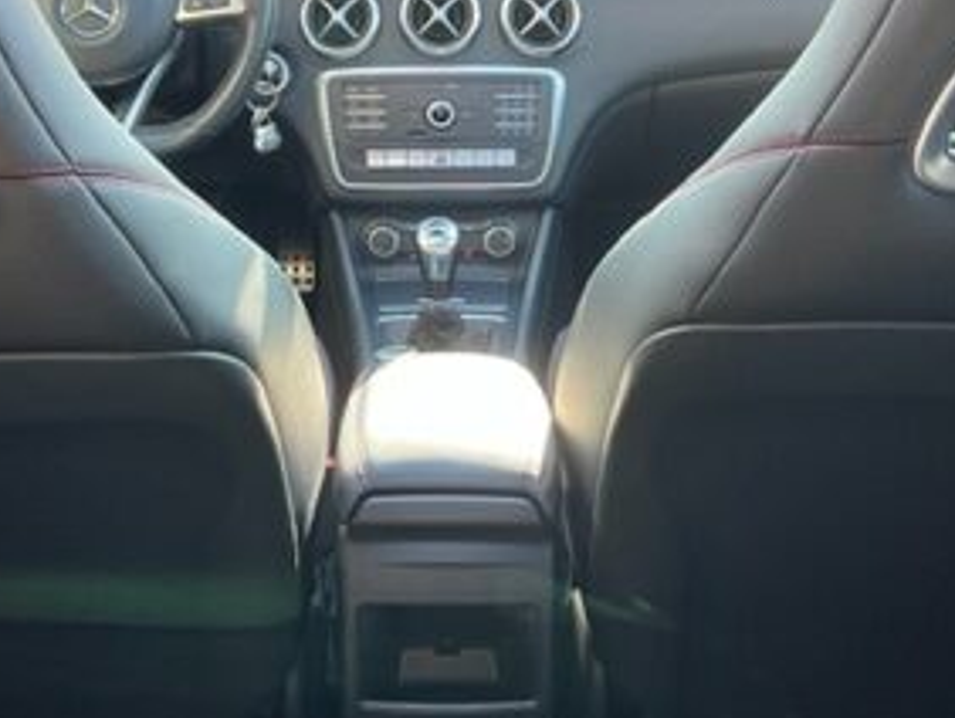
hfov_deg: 32.7
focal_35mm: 59
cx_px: 433
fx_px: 1629
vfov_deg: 24.6
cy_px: 200
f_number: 1.5
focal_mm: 5.7
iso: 64
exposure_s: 1/121
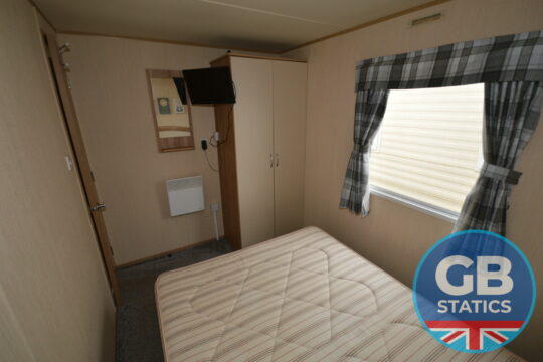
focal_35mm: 15
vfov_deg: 77.3
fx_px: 226
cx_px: 272
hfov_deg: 100.4
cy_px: 181
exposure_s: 1/60
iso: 400
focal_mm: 10
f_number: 4
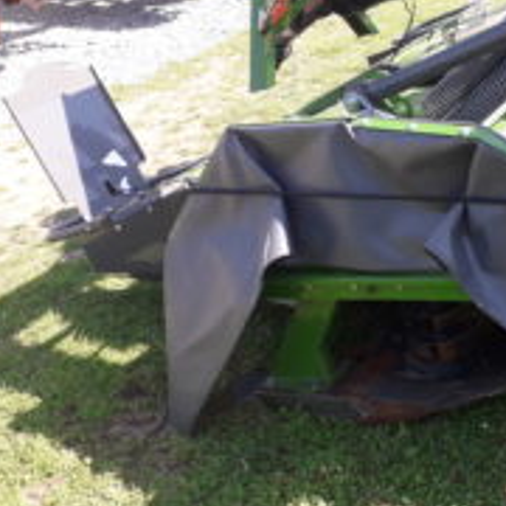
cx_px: 447
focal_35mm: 53
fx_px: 877
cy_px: 186
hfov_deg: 30.9
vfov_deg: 32.0
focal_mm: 3.6
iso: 40
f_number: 1.9
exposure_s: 1/407
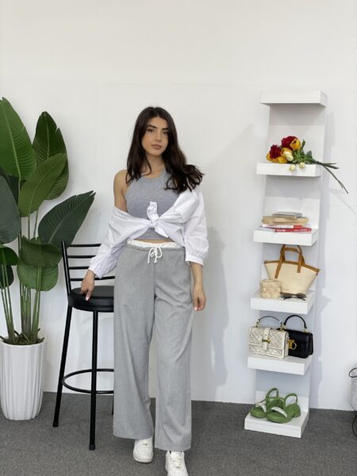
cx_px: 178
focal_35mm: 52
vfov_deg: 36.8
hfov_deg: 28.0
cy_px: 238
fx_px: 715
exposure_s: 1/122
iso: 64
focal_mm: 6
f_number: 2
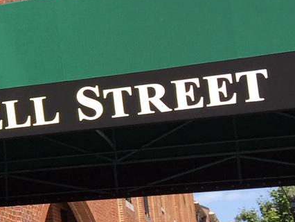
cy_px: 116
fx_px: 946
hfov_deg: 15.7
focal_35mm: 111
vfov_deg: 13.4
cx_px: -199
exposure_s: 1/1199
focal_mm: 4.15
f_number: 2.2
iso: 32
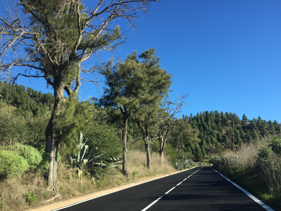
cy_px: 106
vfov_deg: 48.2
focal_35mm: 29
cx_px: 140
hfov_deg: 61.7
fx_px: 235
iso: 32
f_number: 2.2
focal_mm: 4.15
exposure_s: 1/648
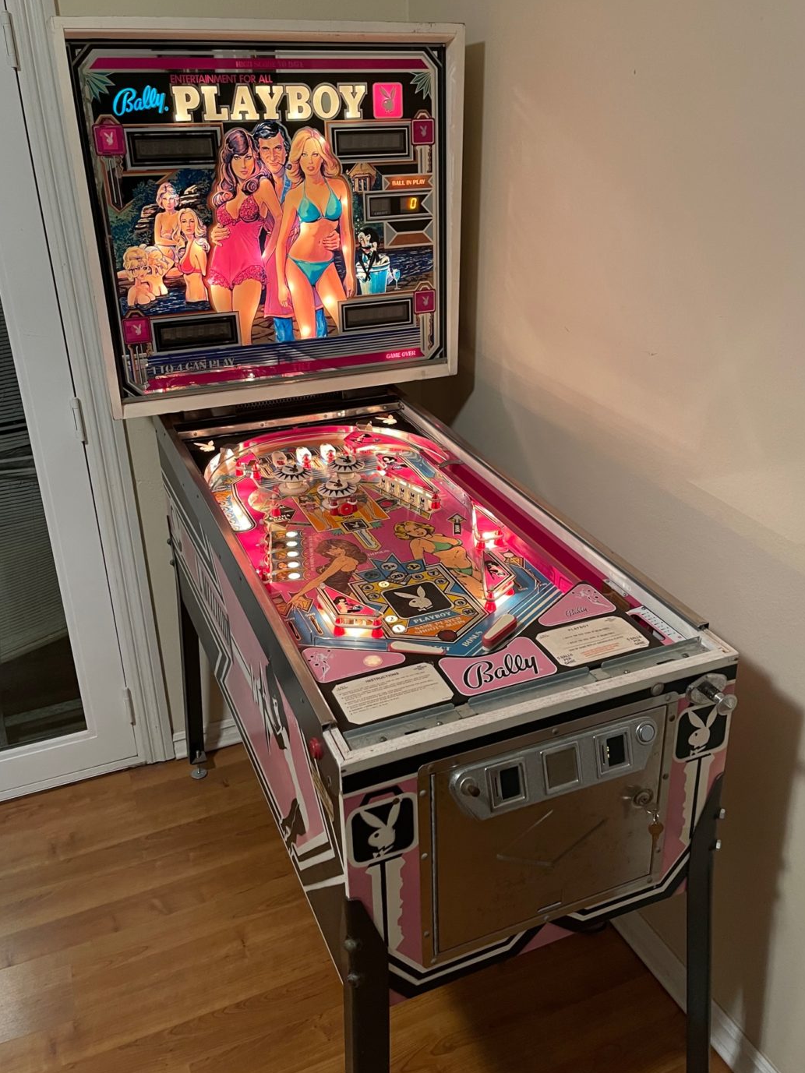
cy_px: 515
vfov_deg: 61.6
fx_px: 899
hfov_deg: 48.2
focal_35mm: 29
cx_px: 410
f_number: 1.6
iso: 320
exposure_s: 1/60
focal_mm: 5.1
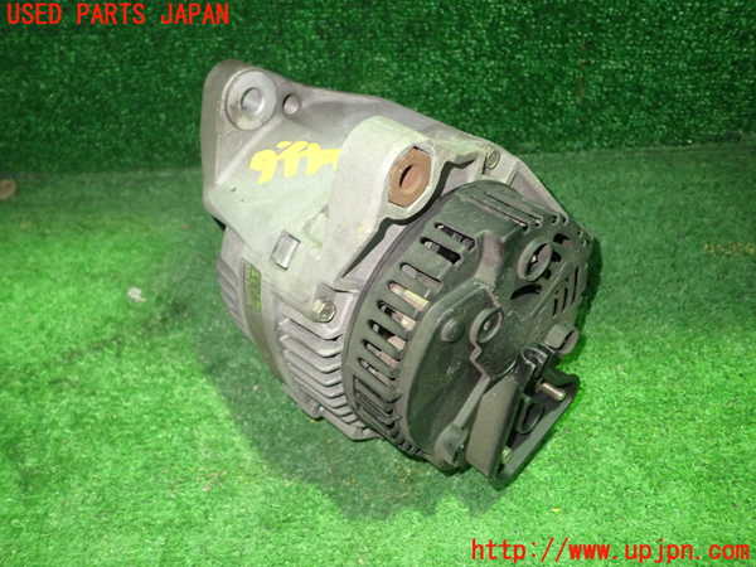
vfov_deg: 46.8
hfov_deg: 60.0
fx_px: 655
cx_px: 378
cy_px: 284
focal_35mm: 30
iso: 800
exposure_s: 1/25
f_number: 2.3
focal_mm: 5.4
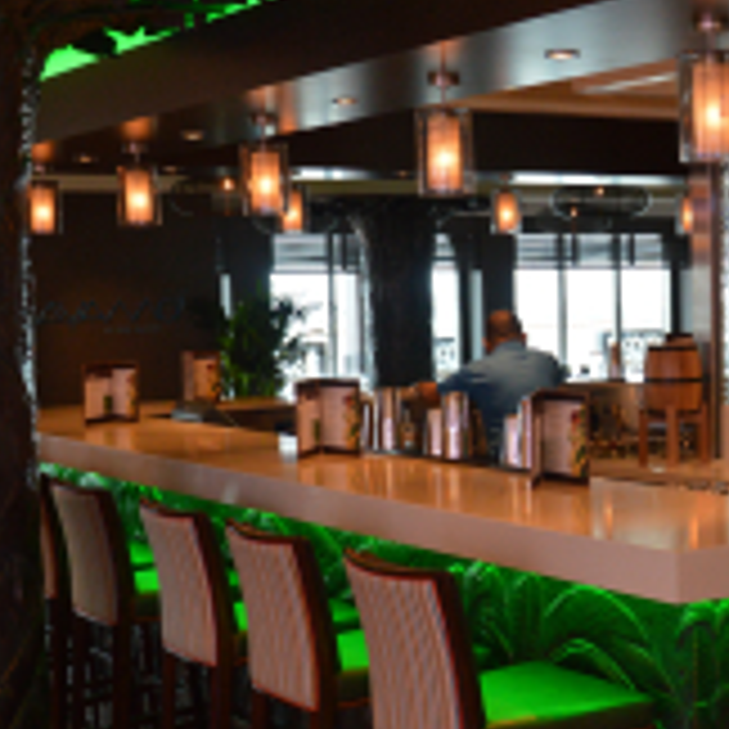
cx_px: 688
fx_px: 1719
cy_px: 418
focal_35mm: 72
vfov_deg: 23.9
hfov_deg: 23.2
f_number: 3.8
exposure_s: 1/60
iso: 800
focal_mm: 21
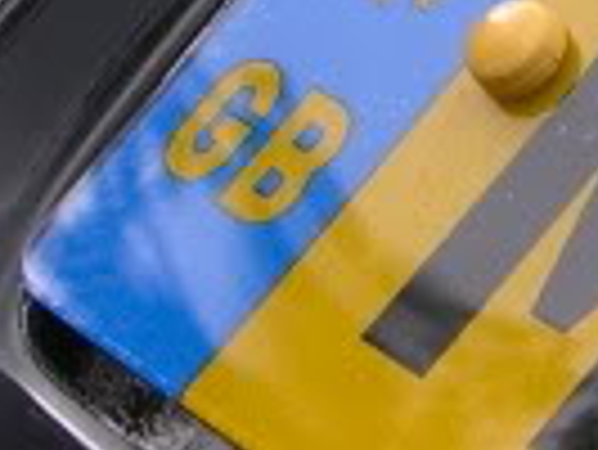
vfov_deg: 6.4
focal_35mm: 228
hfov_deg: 8.6
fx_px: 3942
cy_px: -248
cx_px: 629
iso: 100
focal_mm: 8
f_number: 2.8
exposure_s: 1/434
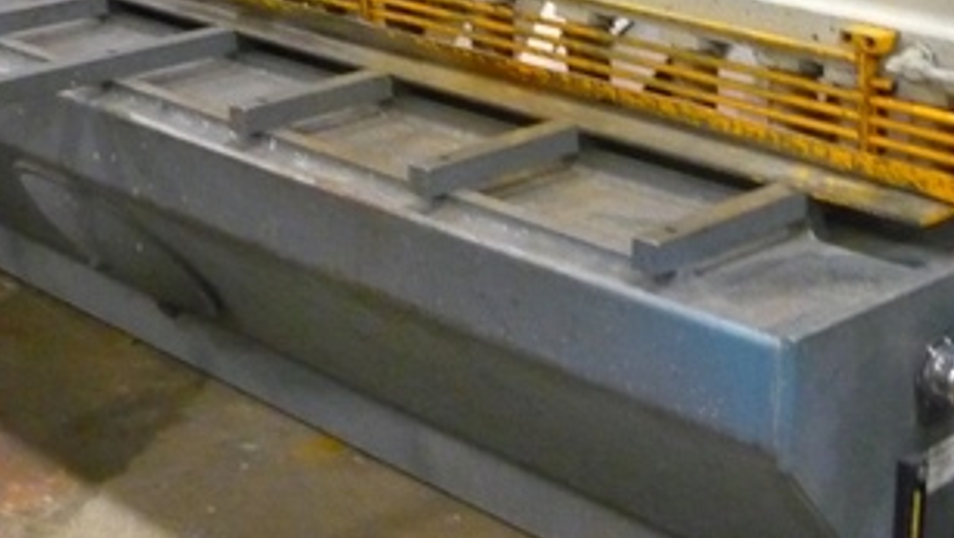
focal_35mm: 75
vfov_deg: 15.8
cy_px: -9
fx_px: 1898
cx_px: 454
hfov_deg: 28.2
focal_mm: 5.5
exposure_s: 1/25
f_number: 2.8
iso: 800
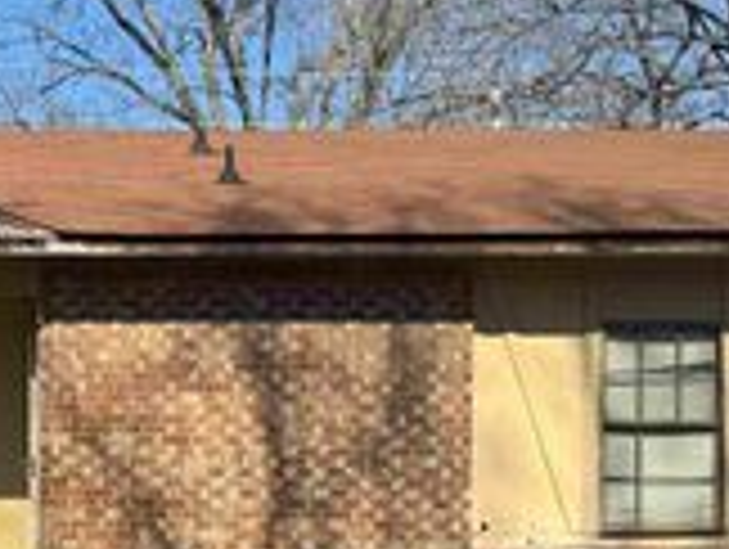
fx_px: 1561
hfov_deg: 25.2
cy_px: 448
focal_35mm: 74
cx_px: 18
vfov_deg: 19.7
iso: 80
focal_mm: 6.76
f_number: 1.78
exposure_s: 1/3597
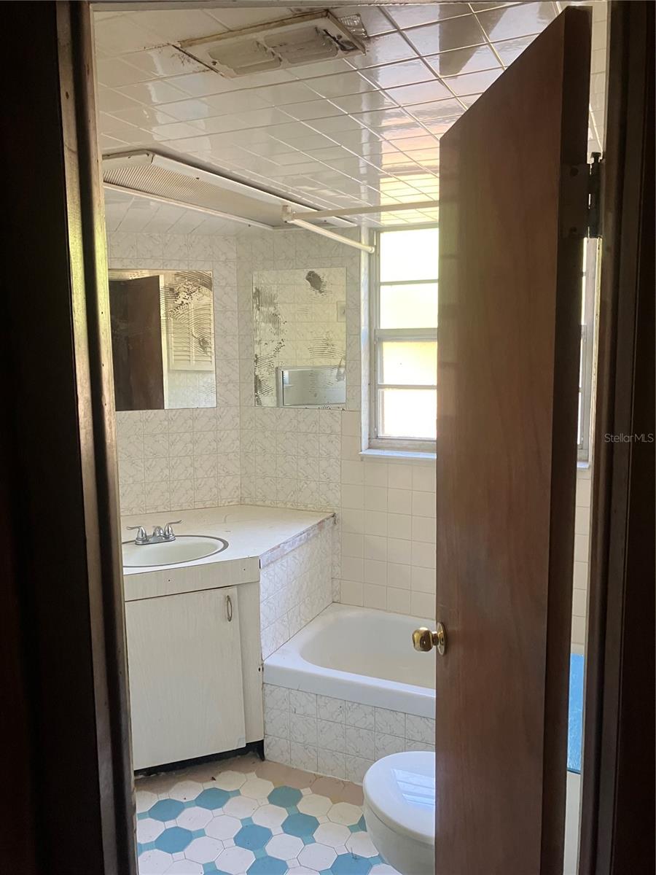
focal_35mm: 28
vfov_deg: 63.4
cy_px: 438
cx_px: 328
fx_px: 707
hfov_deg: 49.7
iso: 200
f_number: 1.8
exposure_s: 1/60
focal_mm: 3.99
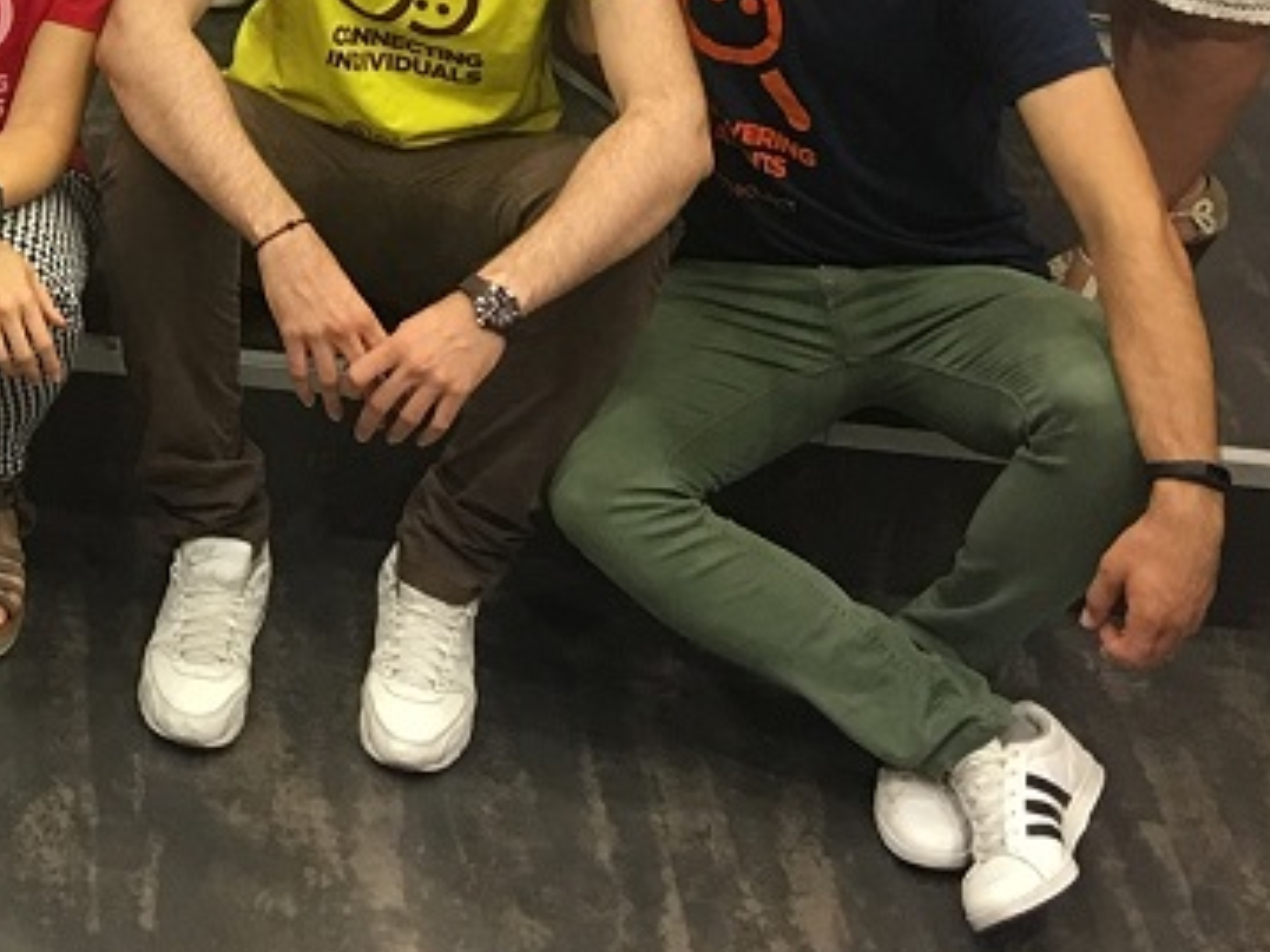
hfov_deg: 19.0
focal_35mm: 97
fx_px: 3558
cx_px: -301
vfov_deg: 14.2
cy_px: -488
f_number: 2.2
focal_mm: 4.15
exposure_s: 1/17
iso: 50
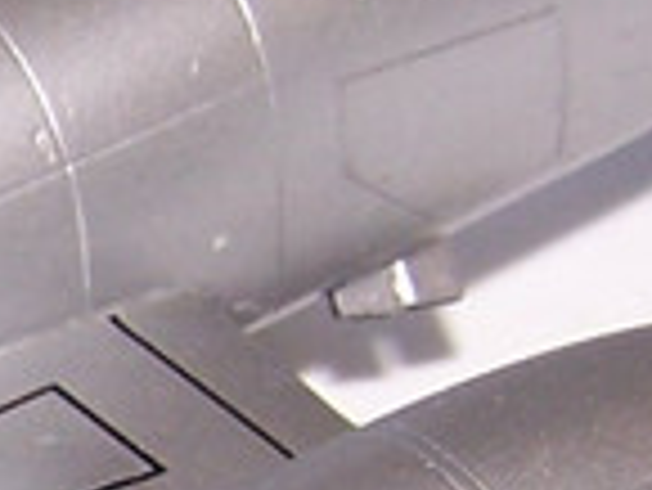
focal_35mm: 279
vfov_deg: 5.2
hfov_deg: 6.9
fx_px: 5259
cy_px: 971
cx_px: -636
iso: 80
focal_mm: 6.3
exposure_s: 1/60
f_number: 2.8
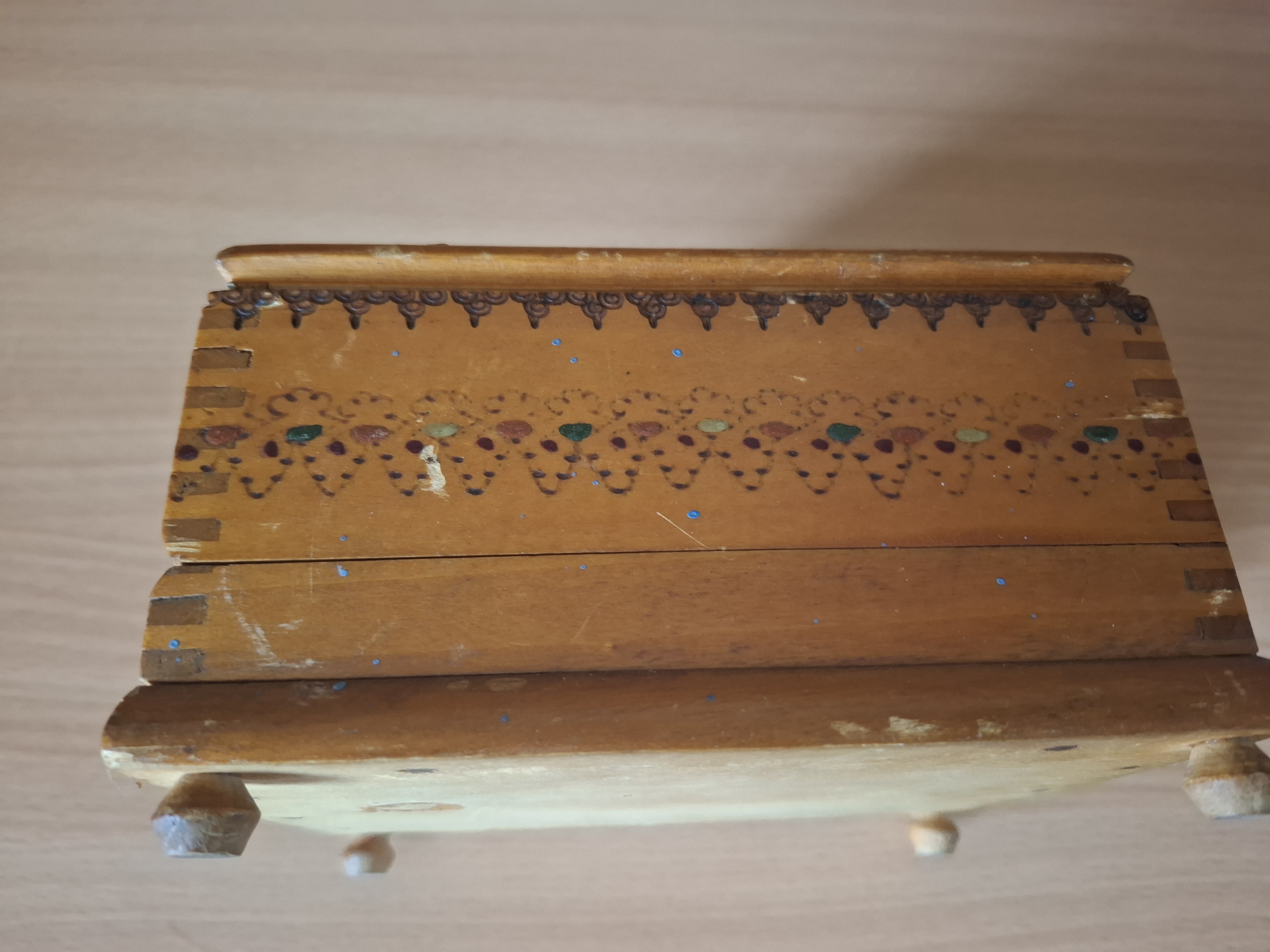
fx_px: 844
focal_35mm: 23
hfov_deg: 73.9
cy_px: 476
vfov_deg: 58.9
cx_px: 635
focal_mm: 5.54
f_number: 1.8
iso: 500
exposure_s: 1/25
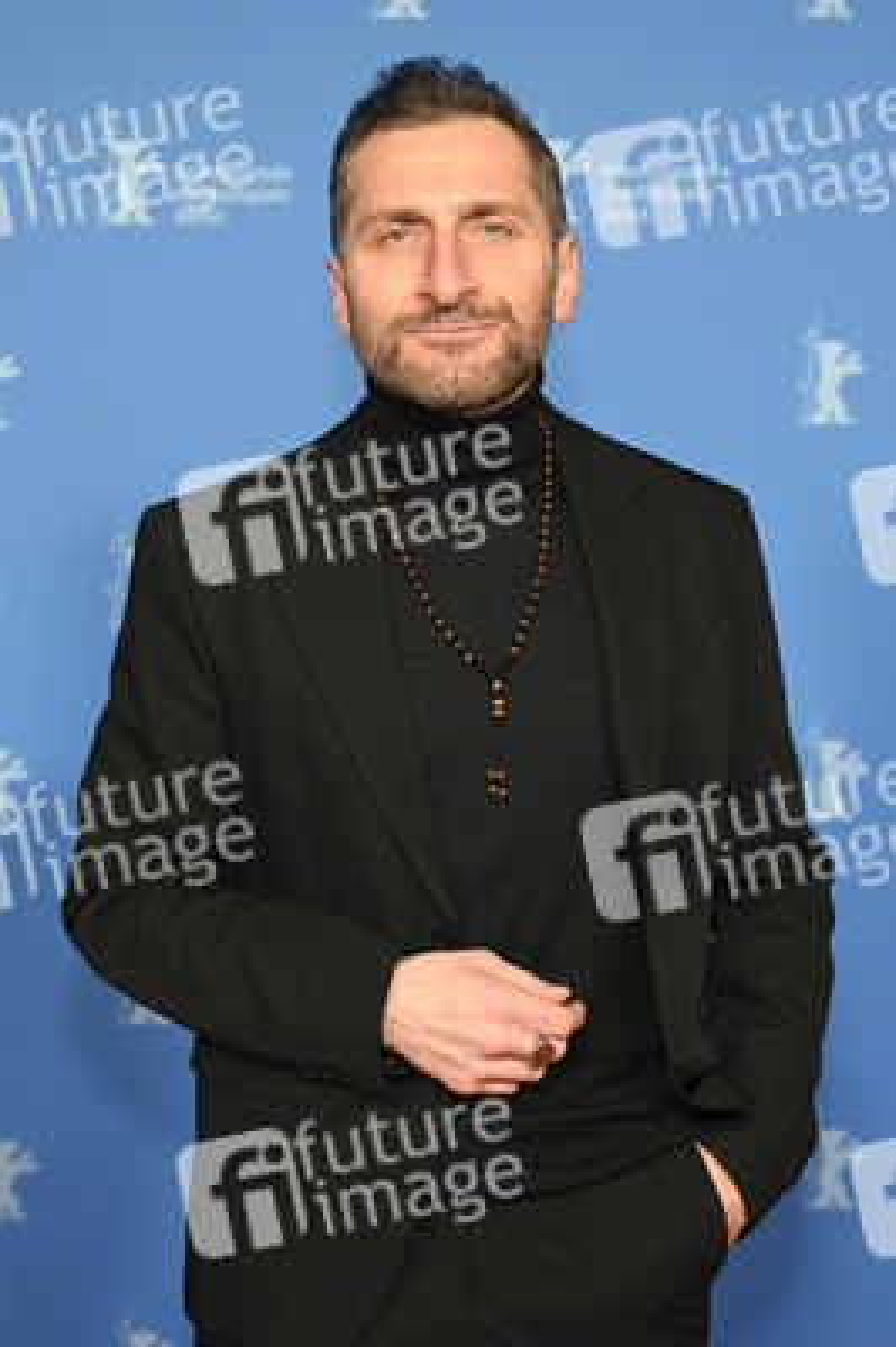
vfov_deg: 48.5
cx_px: 448
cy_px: 674
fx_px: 1496
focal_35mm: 40
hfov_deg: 33.3
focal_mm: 40
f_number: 2.8
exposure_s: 1/160
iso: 320
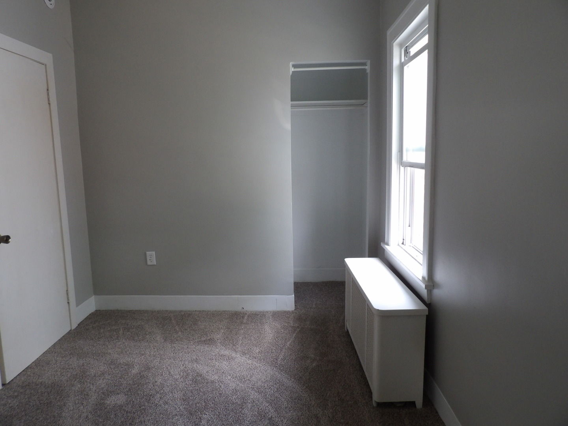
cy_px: 213
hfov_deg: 71.6
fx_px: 394
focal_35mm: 24
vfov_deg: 56.8
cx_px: 284
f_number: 3.2
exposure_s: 1/33
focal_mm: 4.3
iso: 193
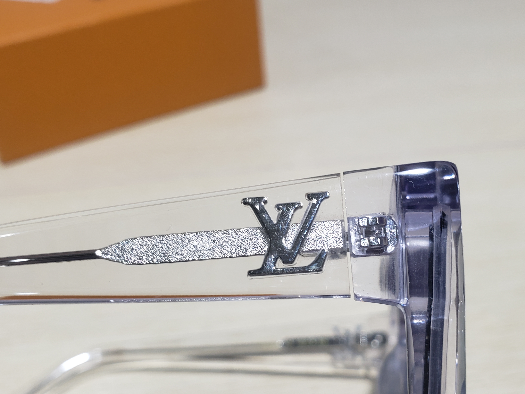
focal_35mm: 39
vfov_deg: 36.6
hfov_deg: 47.6
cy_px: 249
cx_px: 312
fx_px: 591
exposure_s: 1/50
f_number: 2.4
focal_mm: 4.3
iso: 64
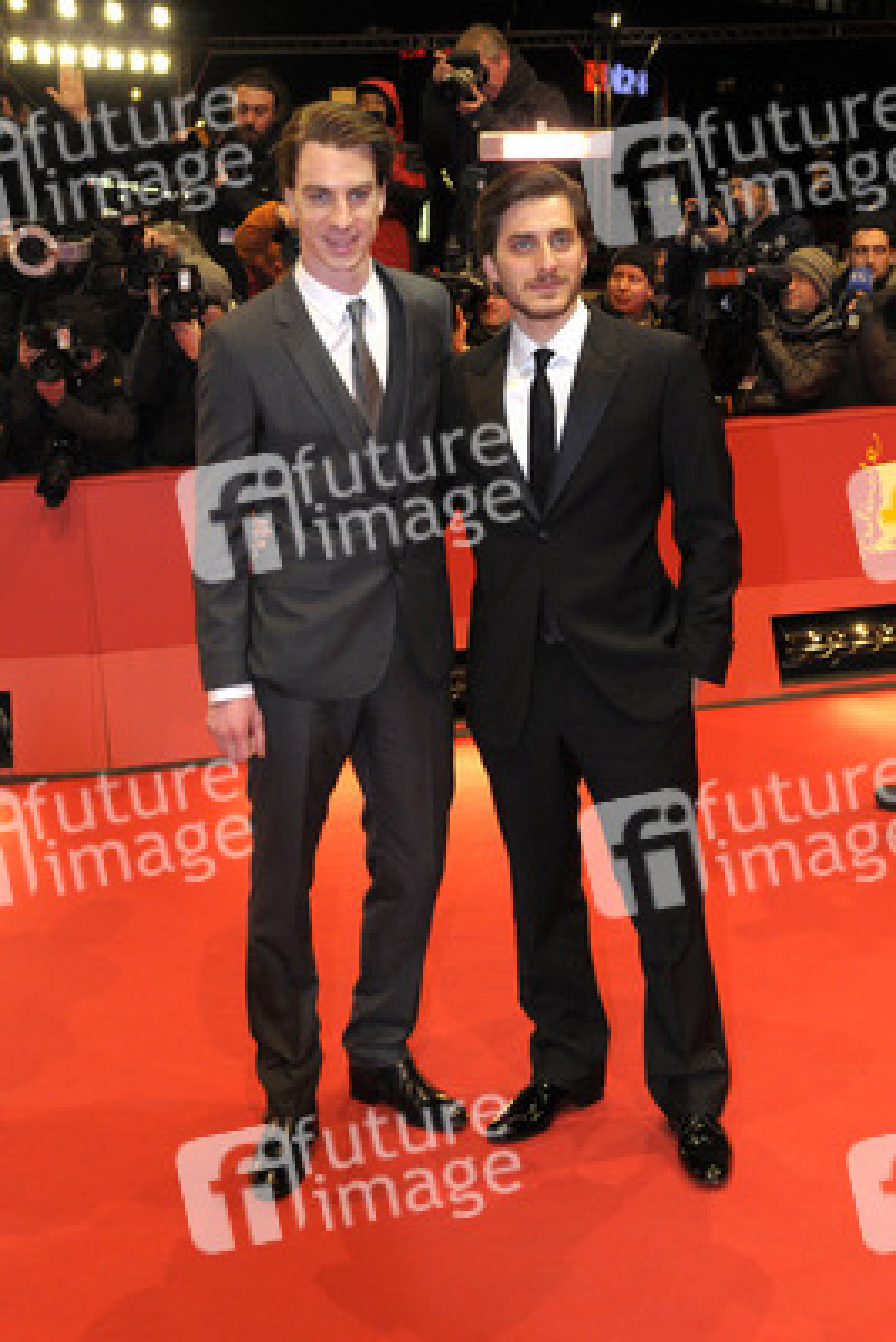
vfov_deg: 46.4
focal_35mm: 42
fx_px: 1567
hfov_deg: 31.9
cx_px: 448
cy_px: 671
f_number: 6.3
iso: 1000
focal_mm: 28
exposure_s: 1/160
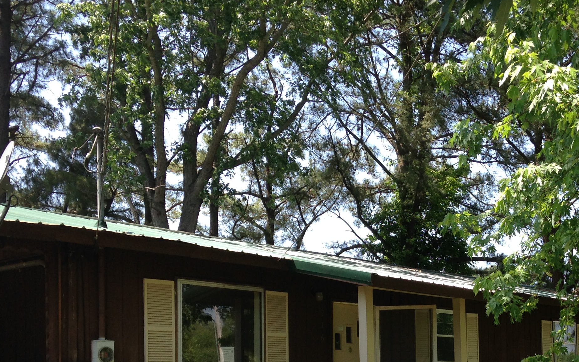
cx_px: 422
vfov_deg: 20.4
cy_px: 345
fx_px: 978
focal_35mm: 62
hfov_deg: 32.5
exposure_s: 1/369
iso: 50
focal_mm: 4.12
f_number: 2.4
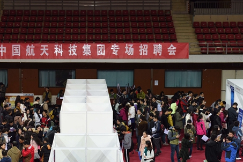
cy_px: 108
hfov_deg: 20.6
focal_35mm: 99
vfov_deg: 13.8
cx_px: 87
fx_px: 668
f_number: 2.8
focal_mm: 70
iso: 1250
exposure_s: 1/500
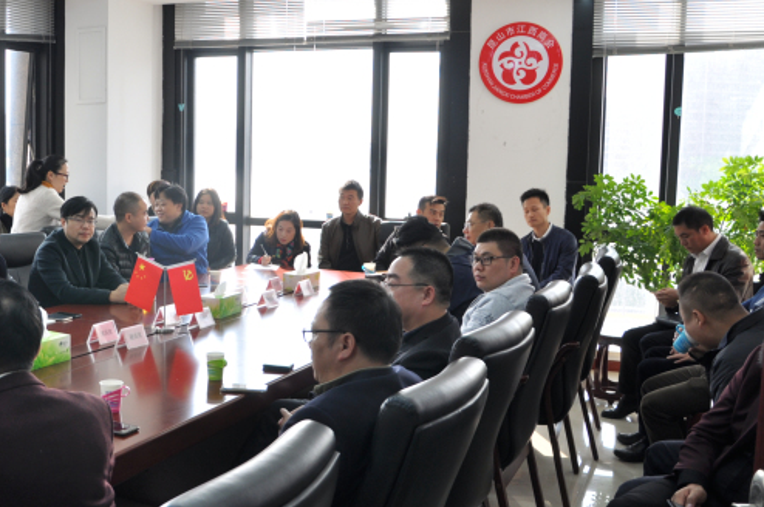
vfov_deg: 32.5
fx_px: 869
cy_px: 243
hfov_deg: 45.9
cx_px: 200
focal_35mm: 41
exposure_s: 1/50
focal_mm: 18
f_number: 4
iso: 200
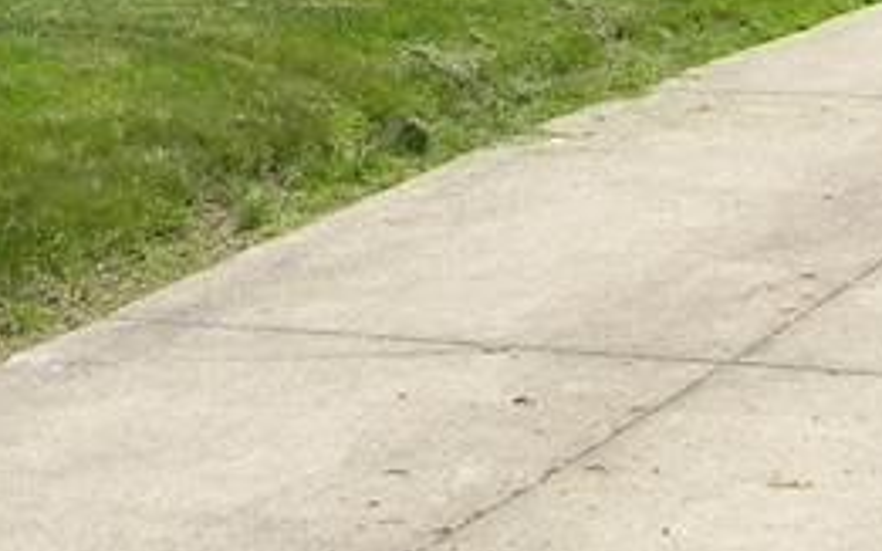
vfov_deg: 8.4
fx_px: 3605
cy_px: -477
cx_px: 659
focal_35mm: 150
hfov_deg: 13.9
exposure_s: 1/615
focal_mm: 6.4
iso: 80
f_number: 3.7
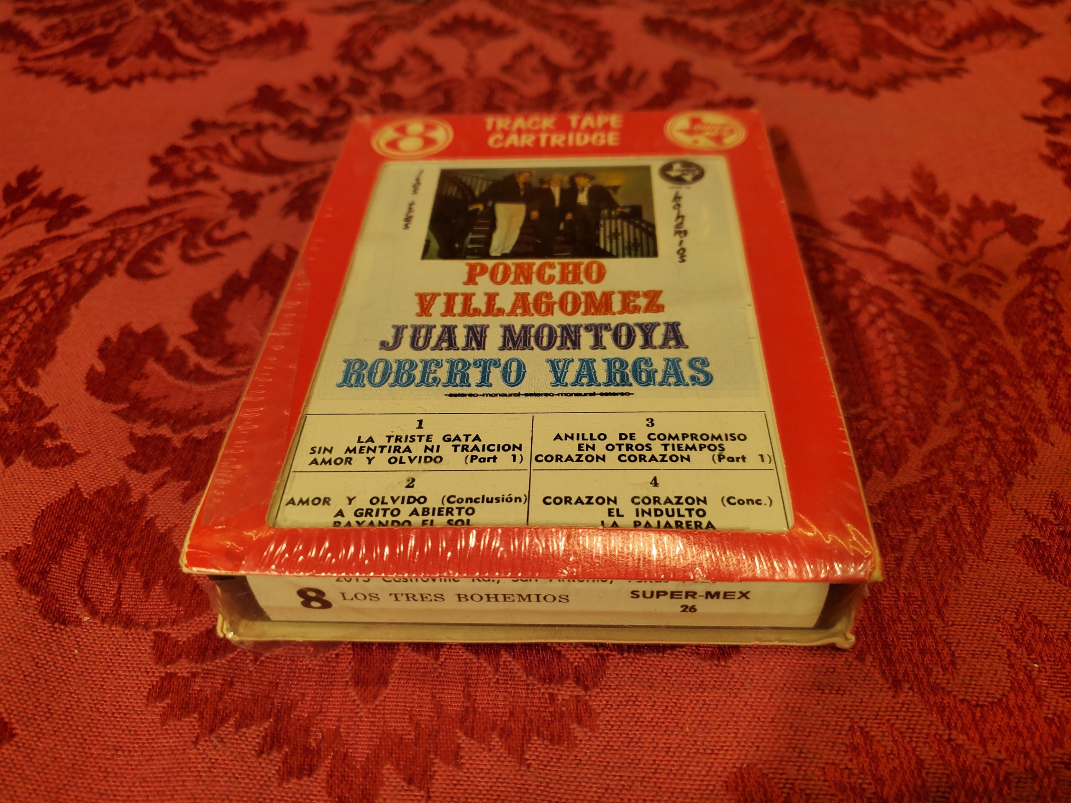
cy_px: 402
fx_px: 804
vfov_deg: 53.1
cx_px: 536
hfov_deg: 67.3
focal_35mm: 26
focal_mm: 4.3
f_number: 1.5
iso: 50
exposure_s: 1/326
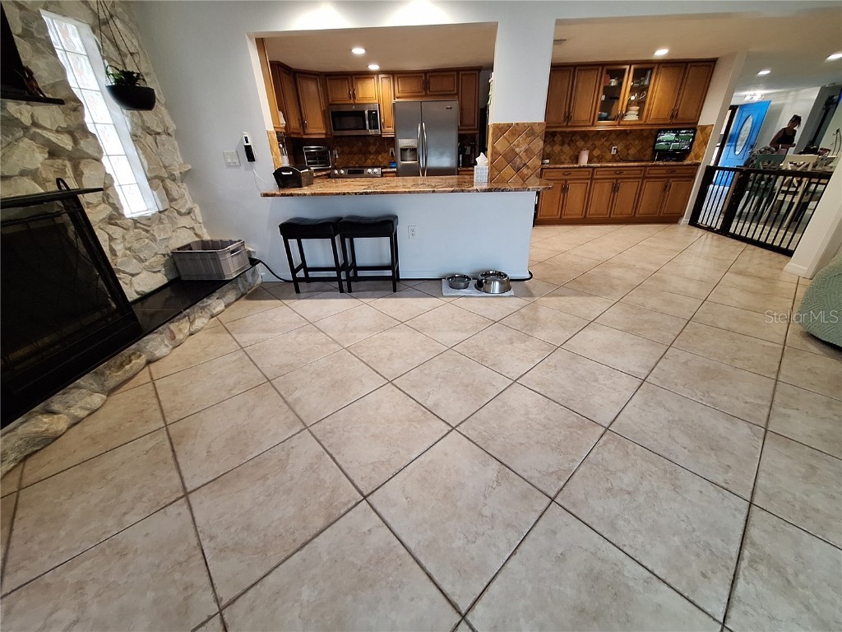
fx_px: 316
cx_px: 421
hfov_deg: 106.2
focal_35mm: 13
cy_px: 316
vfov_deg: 89.9
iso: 160
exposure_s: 1/40
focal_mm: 1.74
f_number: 2.2
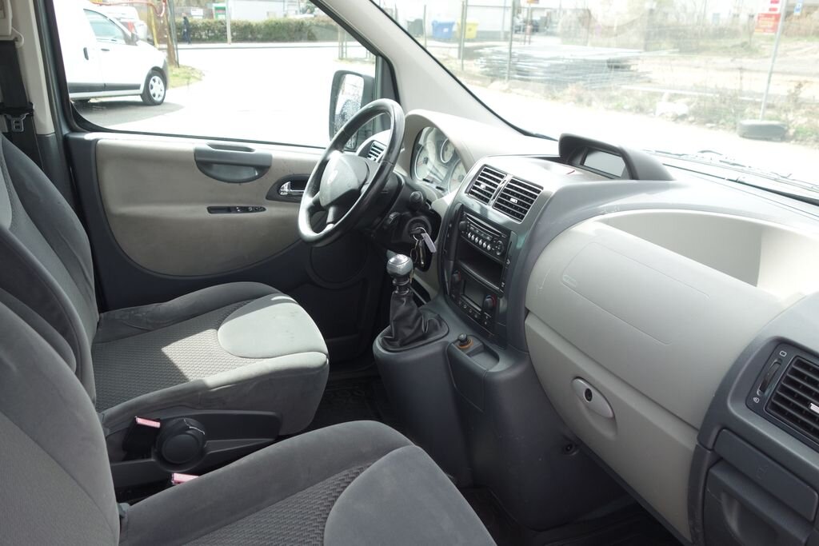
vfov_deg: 46.4
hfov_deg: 65.5
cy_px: 273
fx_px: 637
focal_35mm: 28
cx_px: 410
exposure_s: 1/200
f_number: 2.8
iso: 125
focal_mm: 10.4
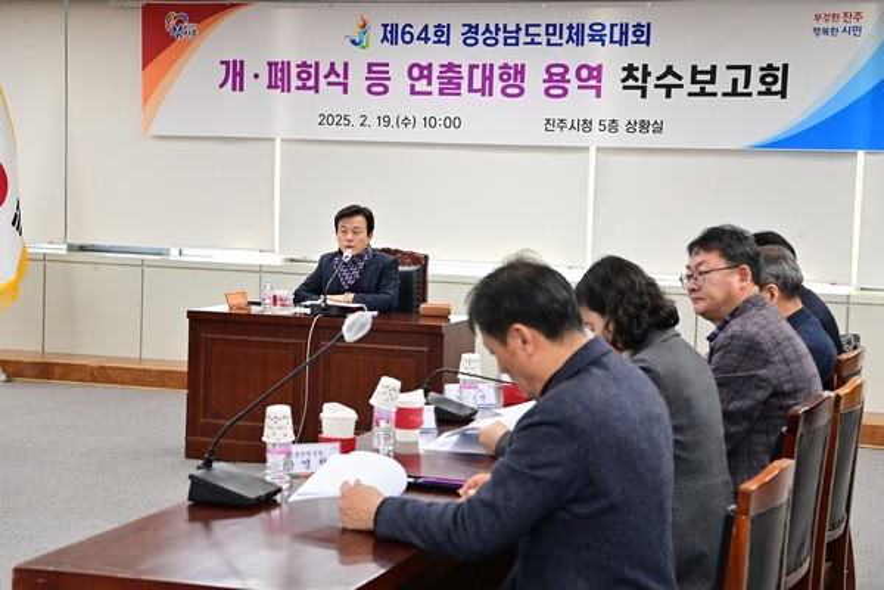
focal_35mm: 70
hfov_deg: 28.8
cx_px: 442
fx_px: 1719
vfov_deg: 19.5
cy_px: 295
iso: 6400
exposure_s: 1/250
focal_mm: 70
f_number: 9
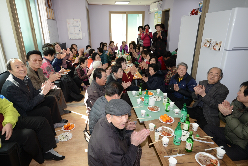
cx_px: 124
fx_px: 165
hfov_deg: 73.7
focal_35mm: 24
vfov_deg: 53.1
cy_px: 83
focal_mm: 24
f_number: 6.3
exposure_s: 1/60
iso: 500
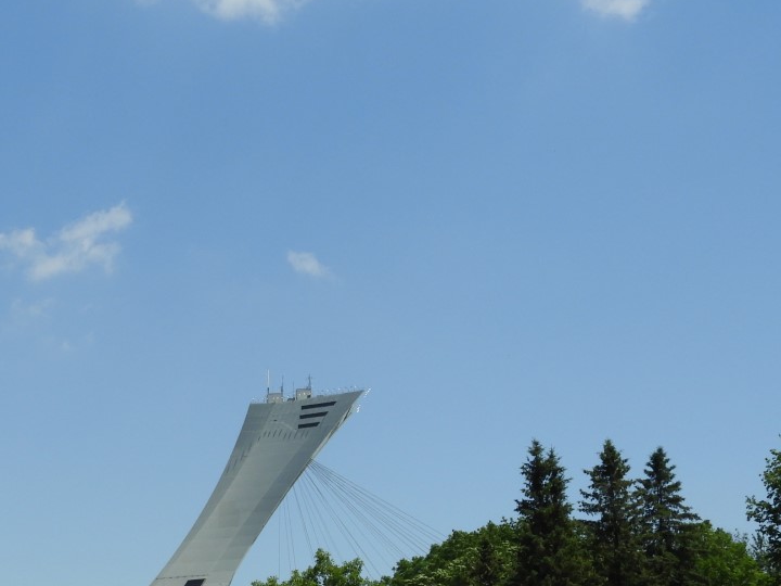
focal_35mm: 100
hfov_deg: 19.5
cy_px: 339
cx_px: 191
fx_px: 2256
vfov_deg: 14.8
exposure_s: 1/1600
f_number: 4
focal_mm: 9
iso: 100
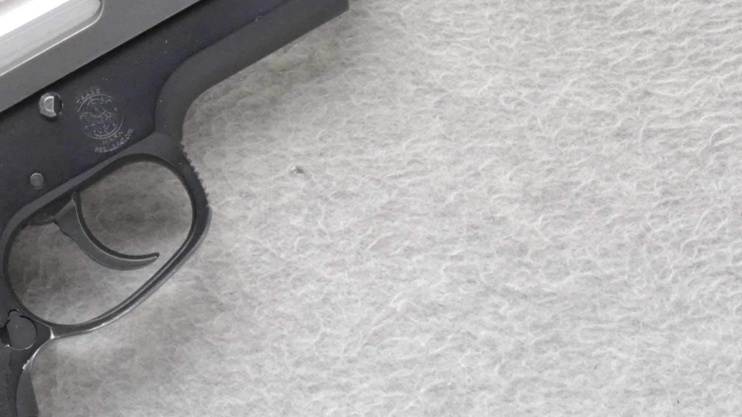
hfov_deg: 15.1
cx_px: 15
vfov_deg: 8.7
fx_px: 2754
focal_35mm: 140
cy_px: 257
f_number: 20
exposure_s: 1/60
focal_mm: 44
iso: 3200
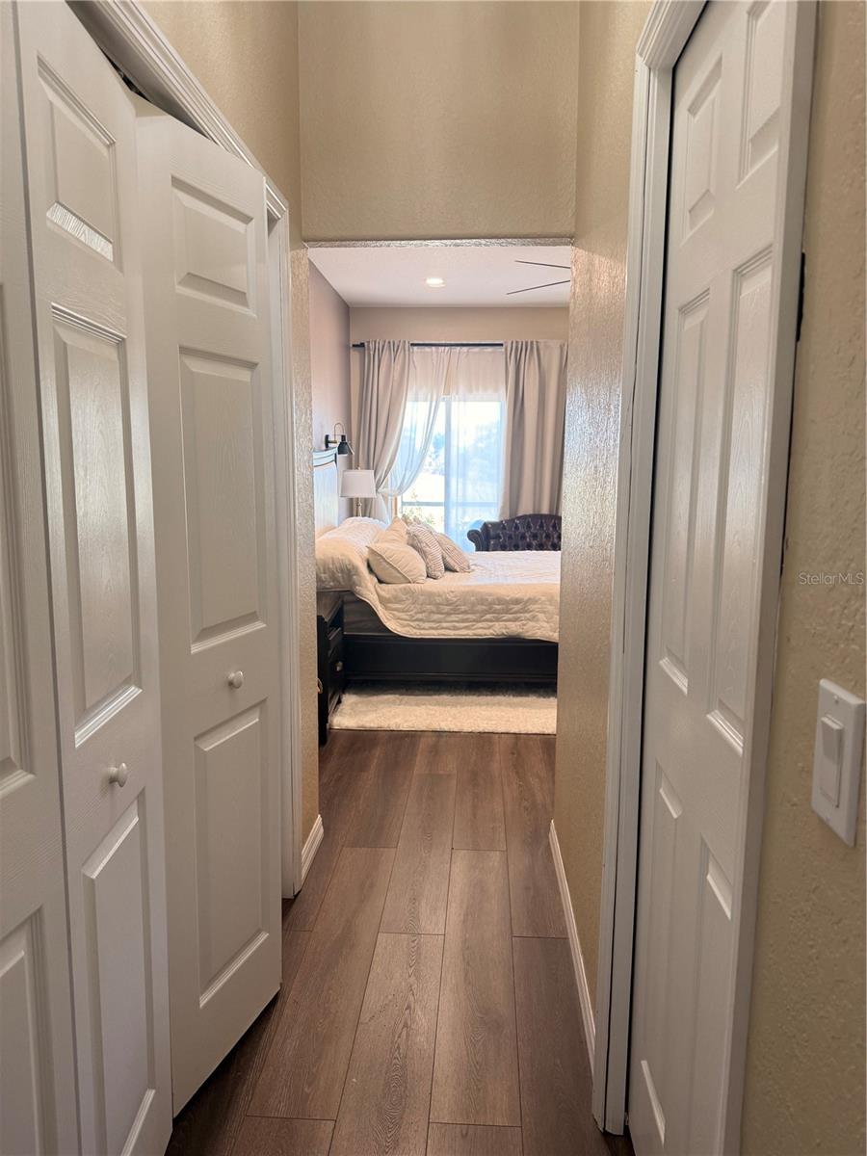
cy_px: 578
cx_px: 434
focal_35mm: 24
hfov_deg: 56.8
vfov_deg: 71.6
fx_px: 801
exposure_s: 1/60
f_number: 1.78
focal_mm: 6.76
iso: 125
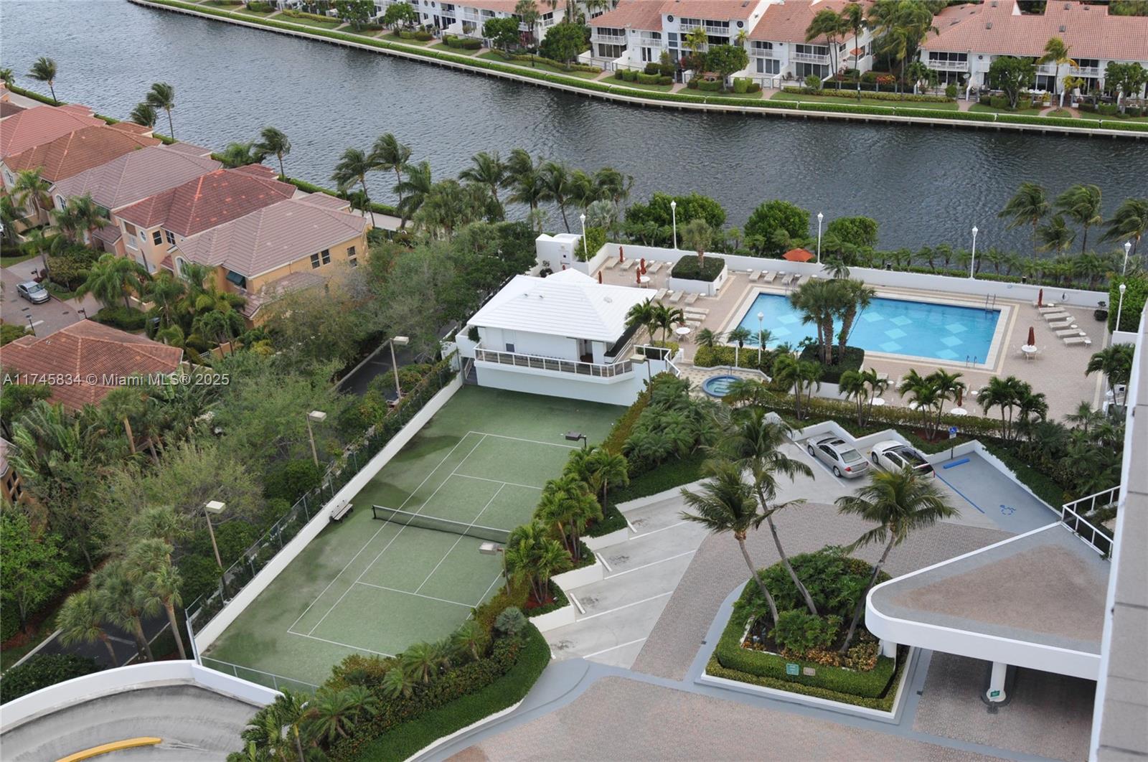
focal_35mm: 39
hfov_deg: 49.6
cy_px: 381
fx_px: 1242
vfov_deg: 34.1
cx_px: 574
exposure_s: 1/250
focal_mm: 26
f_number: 8
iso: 400
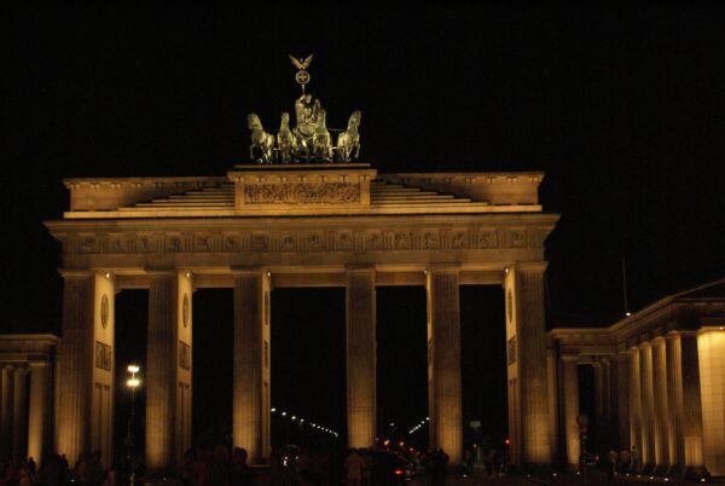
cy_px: 243
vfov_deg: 22.7
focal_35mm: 60
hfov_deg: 33.4
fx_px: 1210
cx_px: 362
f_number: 5.6
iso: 1600
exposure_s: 1/30
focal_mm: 40
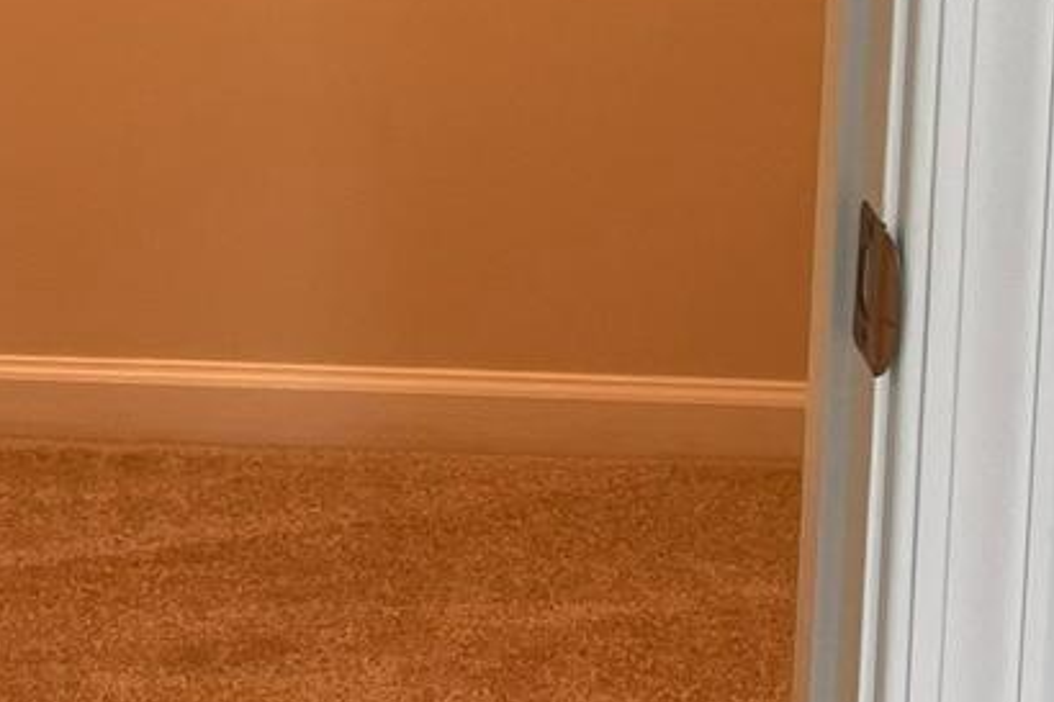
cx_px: 15
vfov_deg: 9.7
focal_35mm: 135
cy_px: -491
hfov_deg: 15.0
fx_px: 3951
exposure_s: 1/60
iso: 64
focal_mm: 5.7
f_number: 1.5
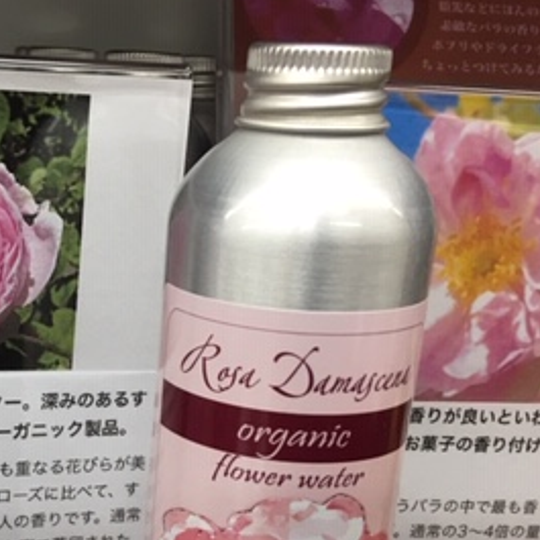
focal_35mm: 62
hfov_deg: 26.8
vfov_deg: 27.0
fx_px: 1094
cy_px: 454
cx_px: 53
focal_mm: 4.15
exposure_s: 1/17
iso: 50
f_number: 2.2
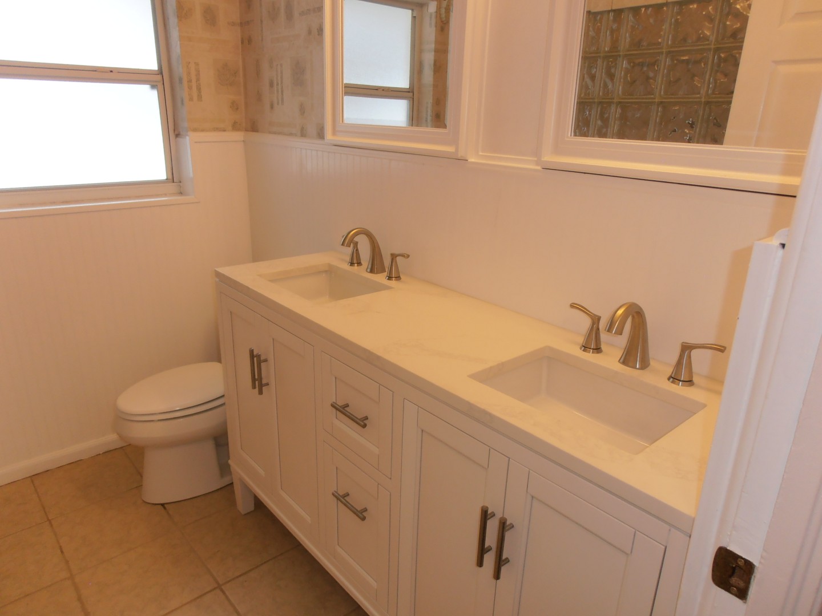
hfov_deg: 71.6
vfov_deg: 56.8
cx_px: 411
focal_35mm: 24
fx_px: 570
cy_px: 308
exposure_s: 1/40
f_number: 3
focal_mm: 4.2
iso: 80
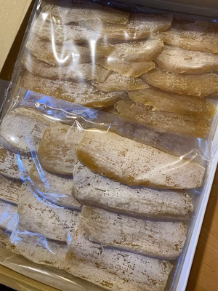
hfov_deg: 53.1
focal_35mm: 26
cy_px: 146
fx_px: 218
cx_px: 109
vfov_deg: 67.3
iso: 100
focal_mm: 4.25
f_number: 1.8
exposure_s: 1/50
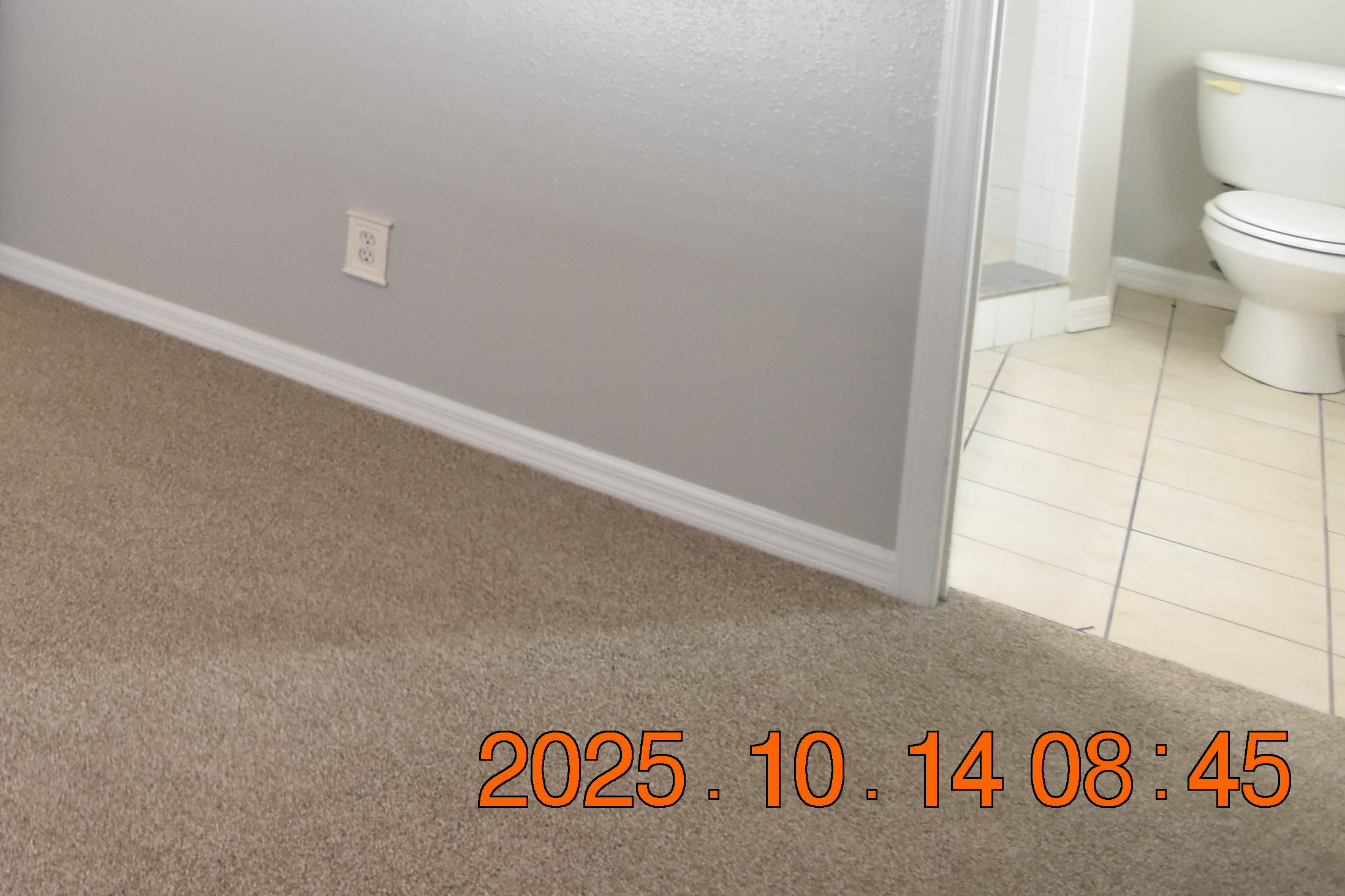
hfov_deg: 37.8
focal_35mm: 41
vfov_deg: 27.3
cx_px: -199
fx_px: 1532
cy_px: -270
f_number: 3.5
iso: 800
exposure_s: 1/45
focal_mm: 10
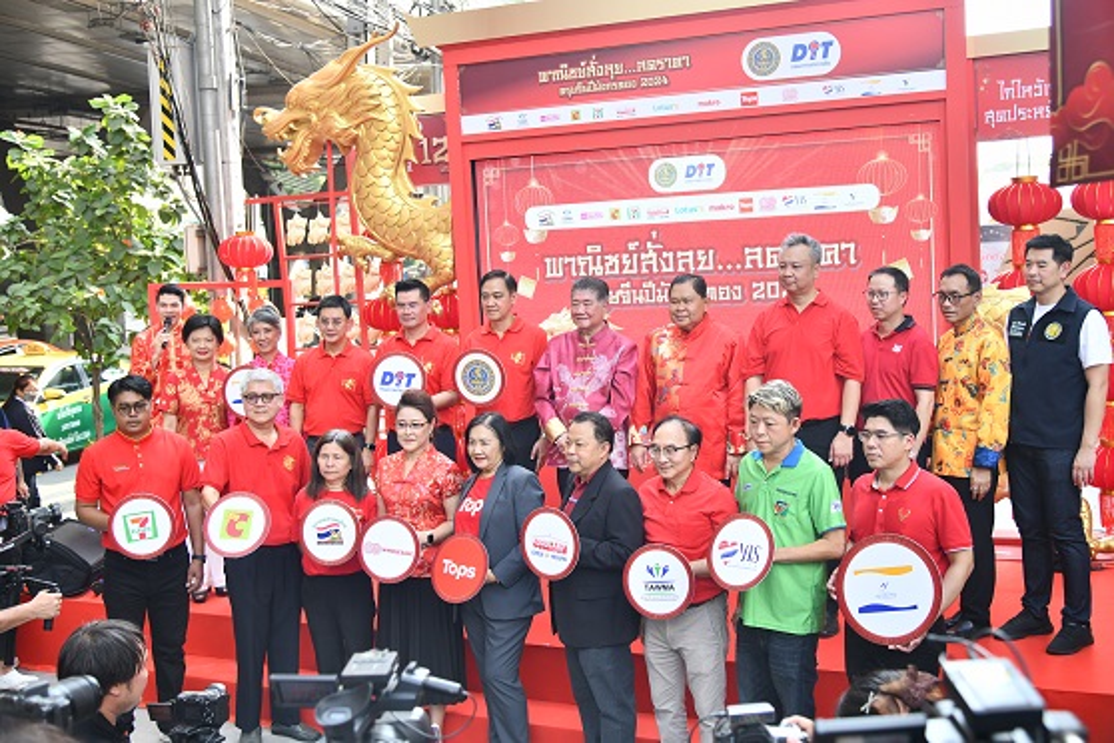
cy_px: 372
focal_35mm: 40
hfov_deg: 48.5
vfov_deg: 33.4
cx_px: 557
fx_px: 1238
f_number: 5
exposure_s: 1/250
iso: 560
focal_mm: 40
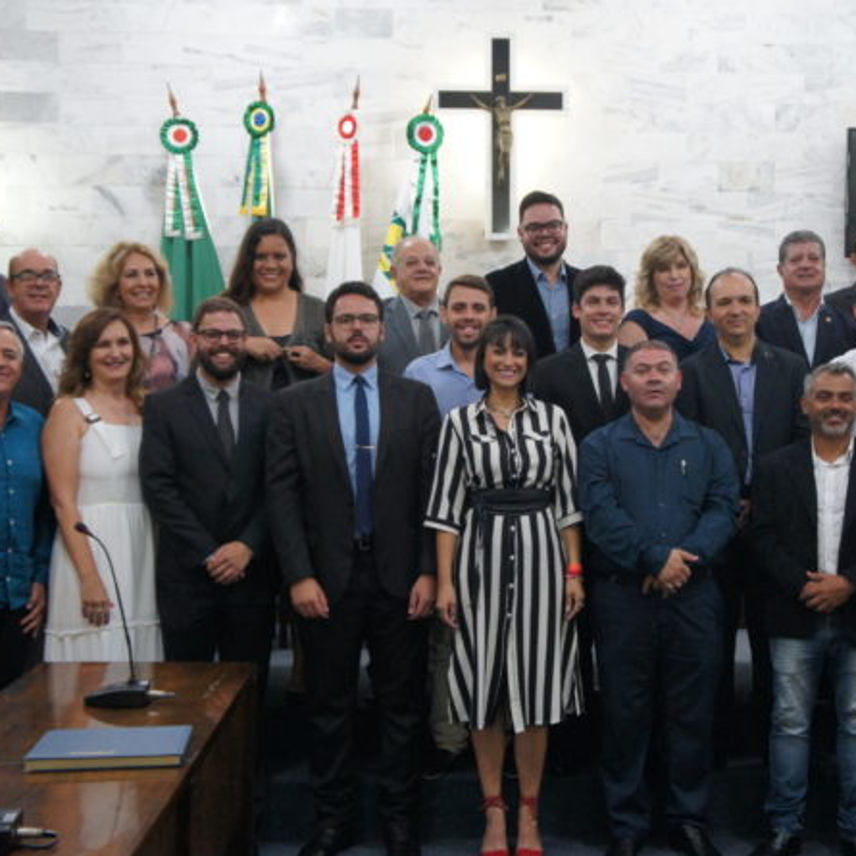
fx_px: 1473
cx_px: 507
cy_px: 434
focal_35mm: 53
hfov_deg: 32.3
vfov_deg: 32.4
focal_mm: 27
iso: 1600
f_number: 4
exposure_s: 1/60
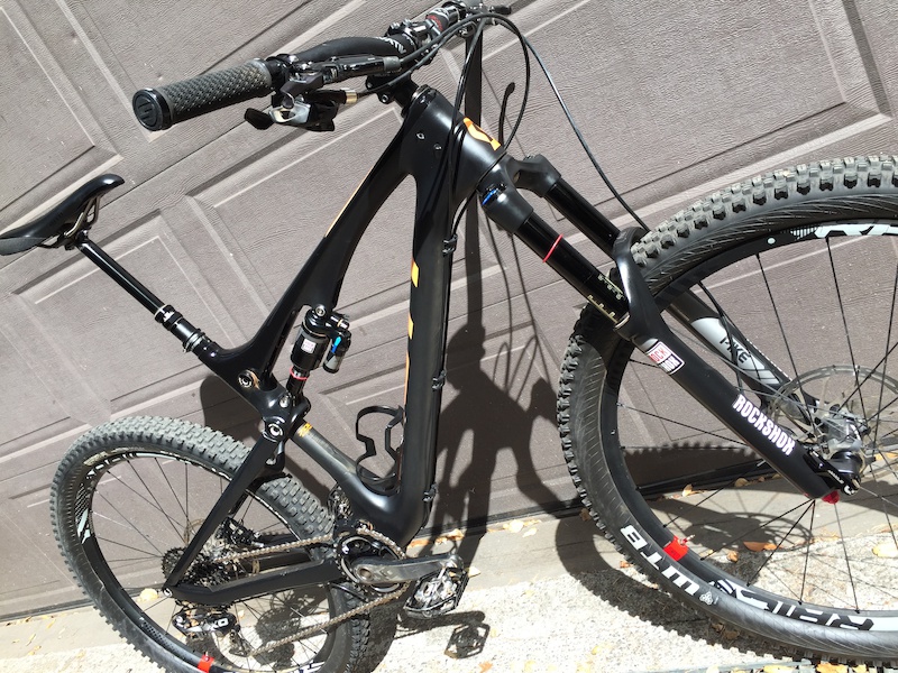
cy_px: 336
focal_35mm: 29
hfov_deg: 61.7
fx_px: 752
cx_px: 449
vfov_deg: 48.2
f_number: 2.2
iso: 32
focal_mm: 4.15
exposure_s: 1/573
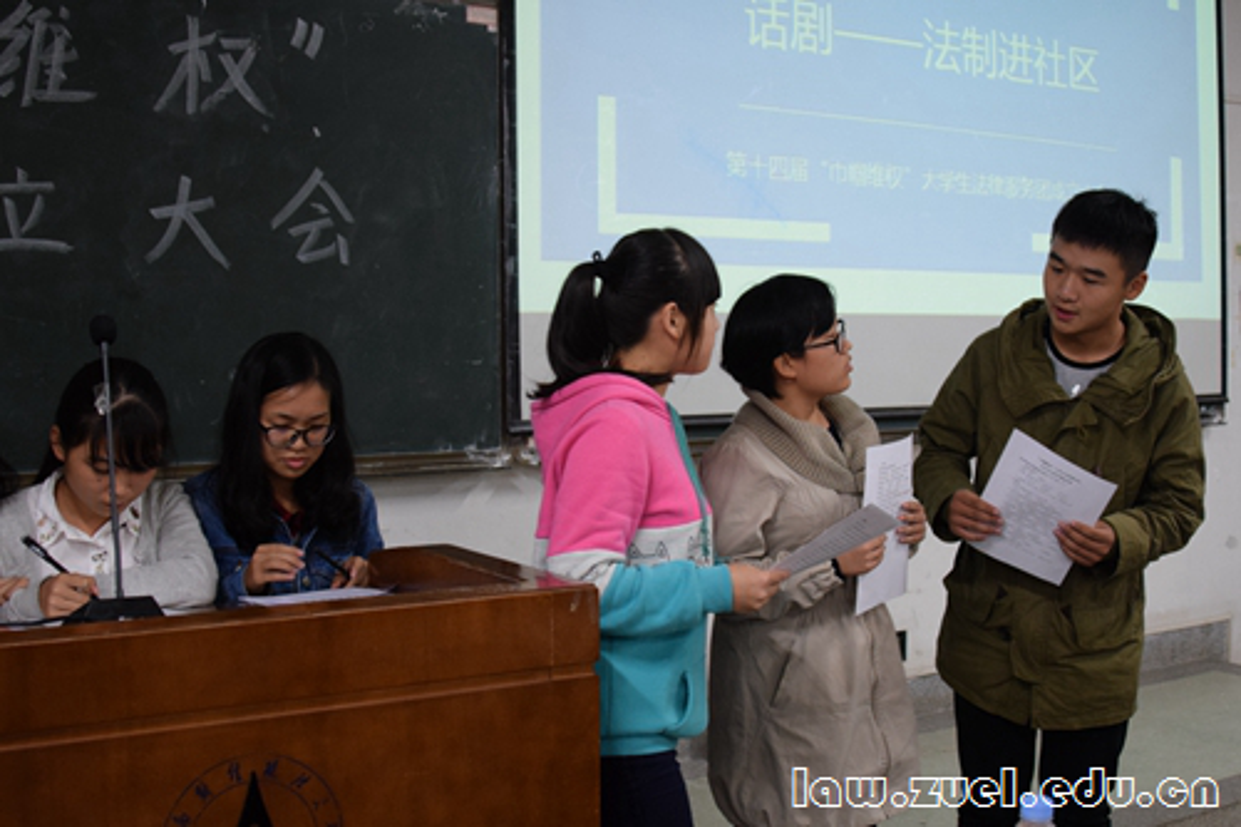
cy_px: 414
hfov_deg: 46.4
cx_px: 620
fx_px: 1447
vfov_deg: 31.9
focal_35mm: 42
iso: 1600
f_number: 3.5
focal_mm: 28
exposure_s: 1/80
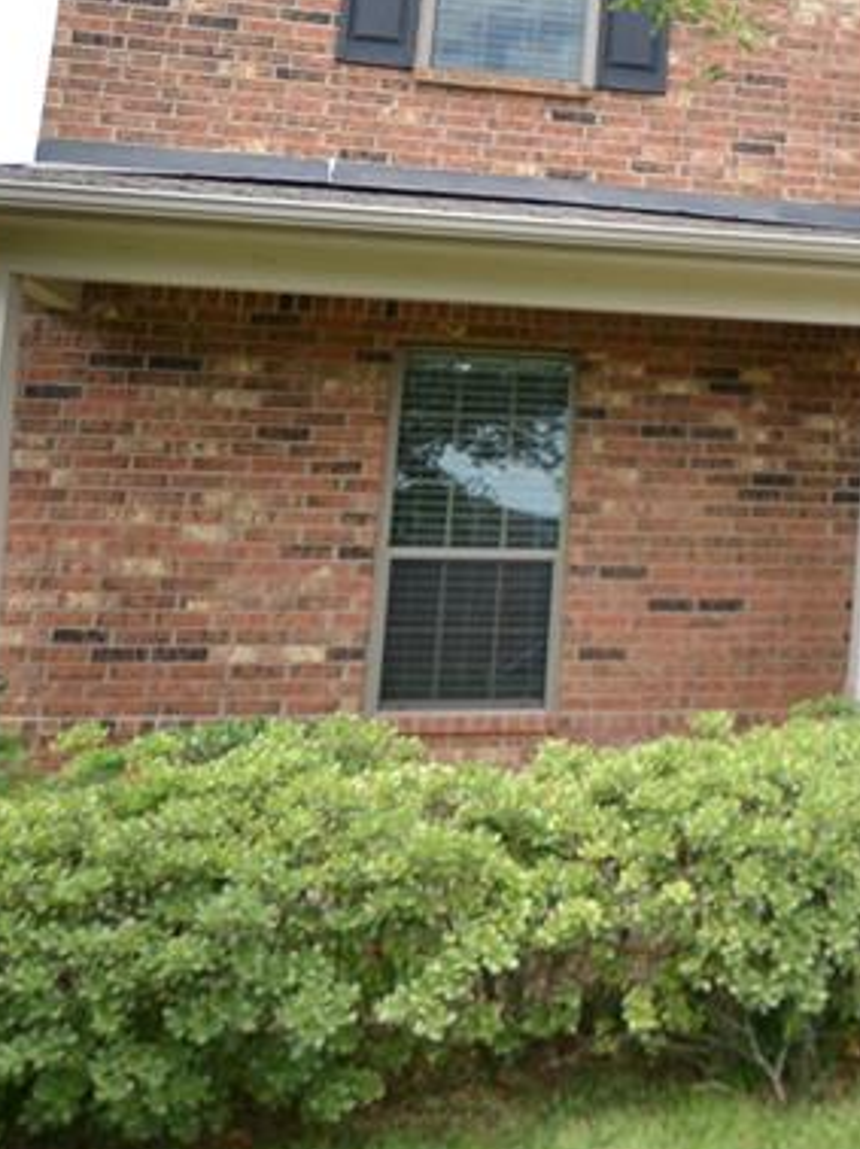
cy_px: 380
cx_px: 982
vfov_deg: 47.1
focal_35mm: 39
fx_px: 1293
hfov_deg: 31.8
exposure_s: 1/1600
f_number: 20
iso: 320
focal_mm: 10
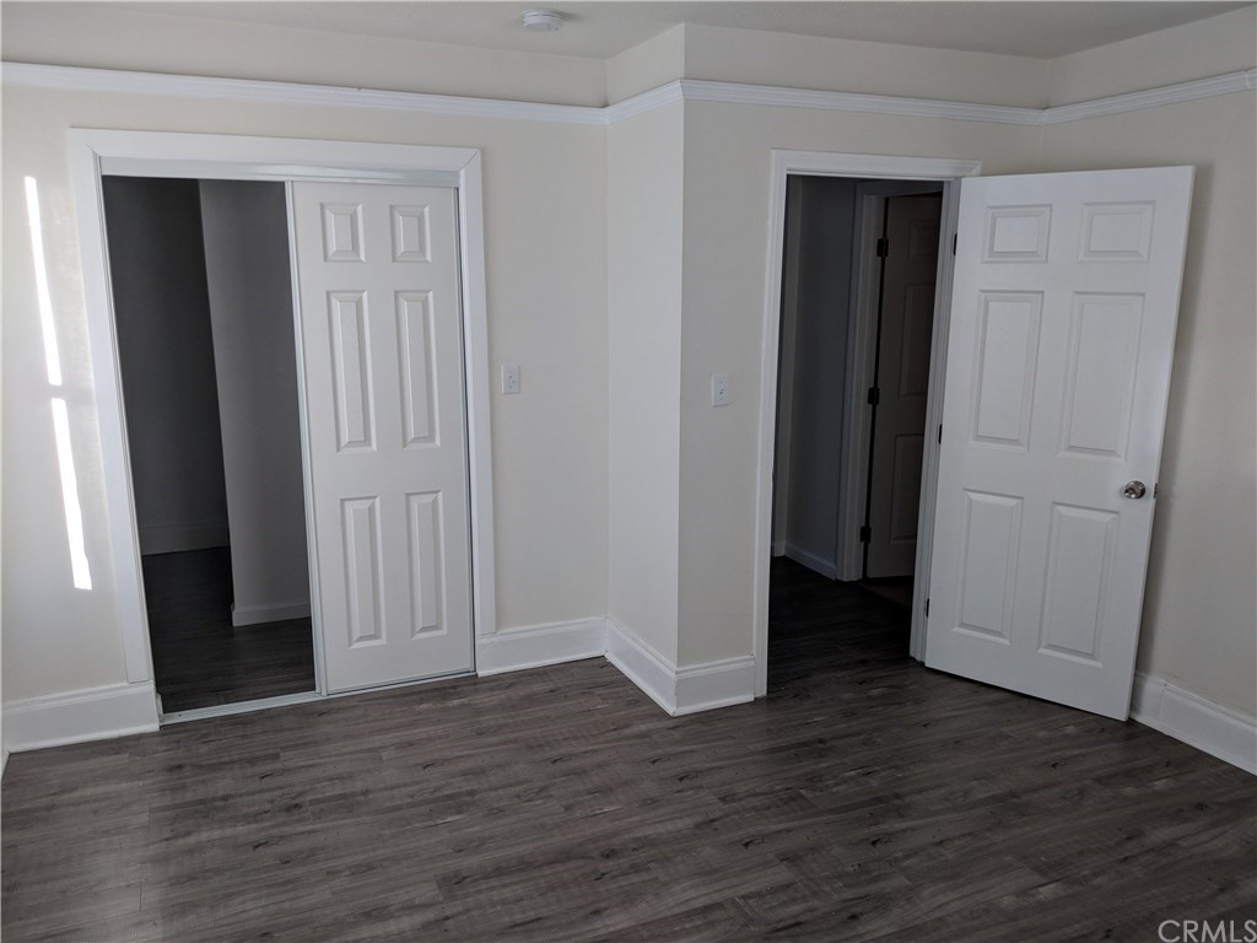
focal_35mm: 27
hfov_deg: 65.3
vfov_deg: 51.4
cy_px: 472
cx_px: 628
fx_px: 980
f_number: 1.8
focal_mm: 4.44
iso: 56
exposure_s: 1/244
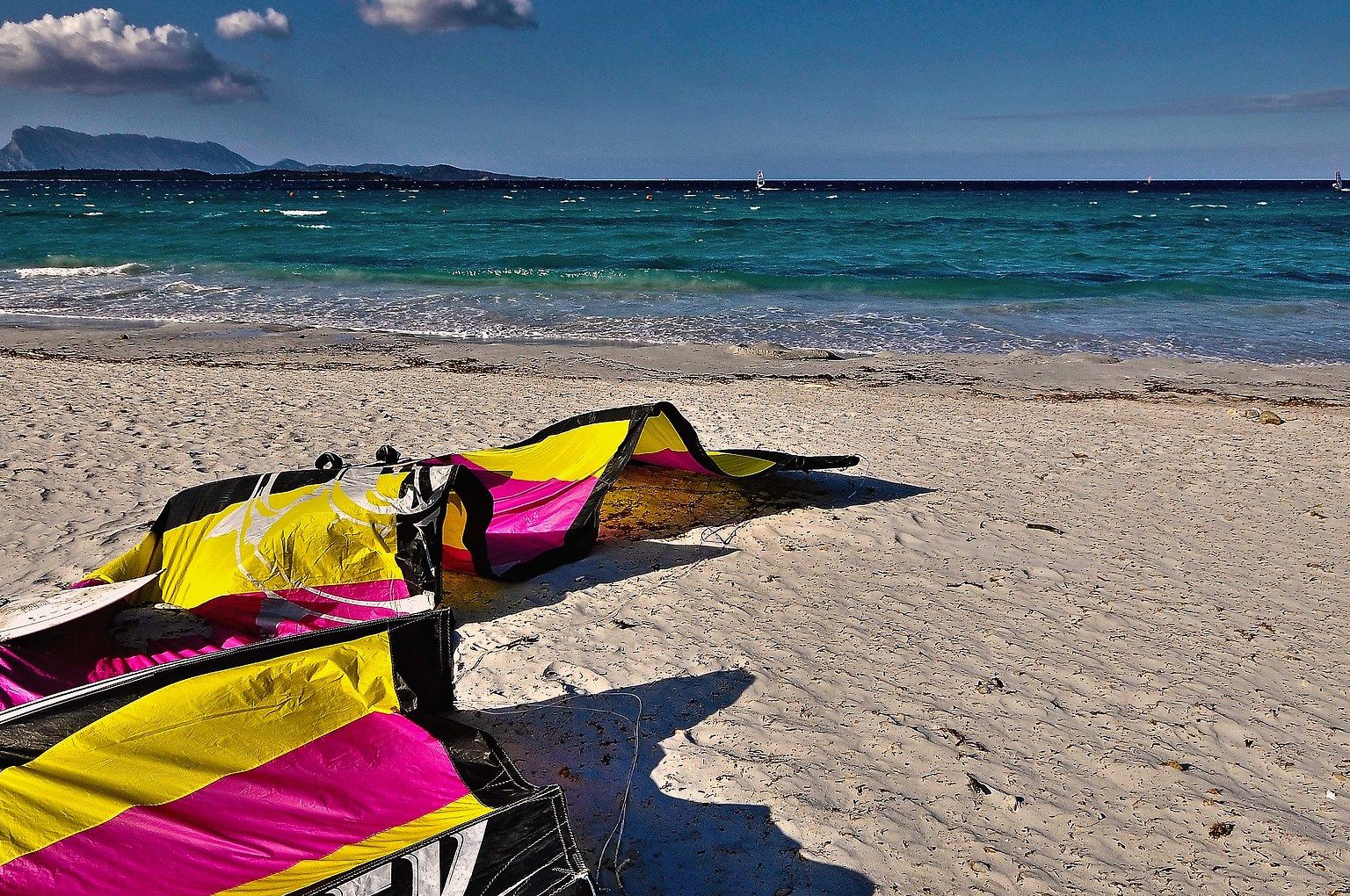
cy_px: 482
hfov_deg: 69.8
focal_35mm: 26
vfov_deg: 49.8
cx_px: 625
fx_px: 966
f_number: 10
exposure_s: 1/320
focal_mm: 11
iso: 200
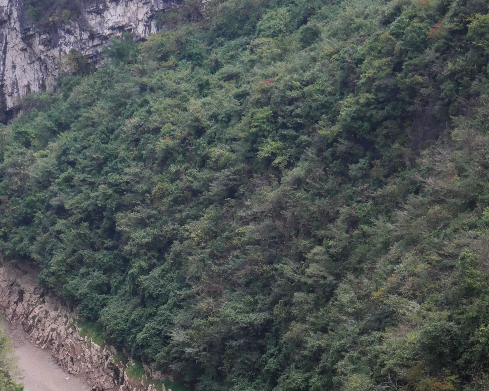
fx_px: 2142
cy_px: 294
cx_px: 100
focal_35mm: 148
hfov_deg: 13.0
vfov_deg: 10.4
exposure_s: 1/100
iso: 1000
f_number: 5.6
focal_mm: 42
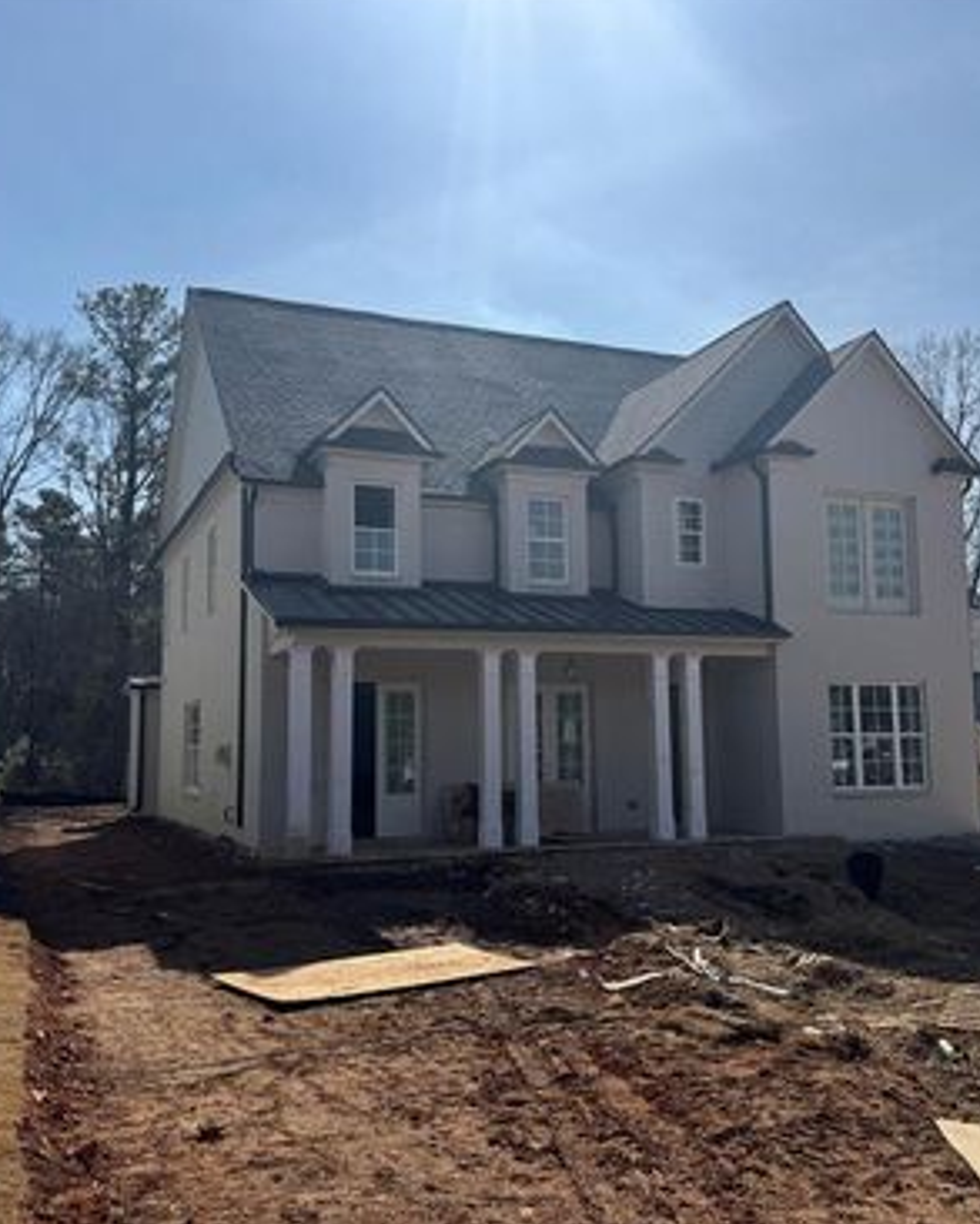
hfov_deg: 45.8
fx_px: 1160
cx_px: 522
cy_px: 604
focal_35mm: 32
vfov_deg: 55.6
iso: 80
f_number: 1.78
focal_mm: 6.76
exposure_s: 1/12346
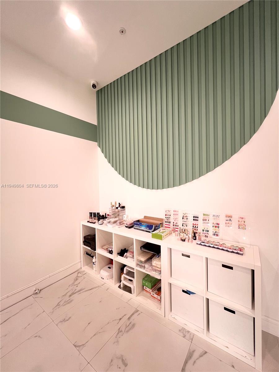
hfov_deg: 89.9
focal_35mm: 13
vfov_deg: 106.2
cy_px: 186
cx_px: 140
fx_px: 140
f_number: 1.8
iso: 160
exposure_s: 1/60
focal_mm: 1.57
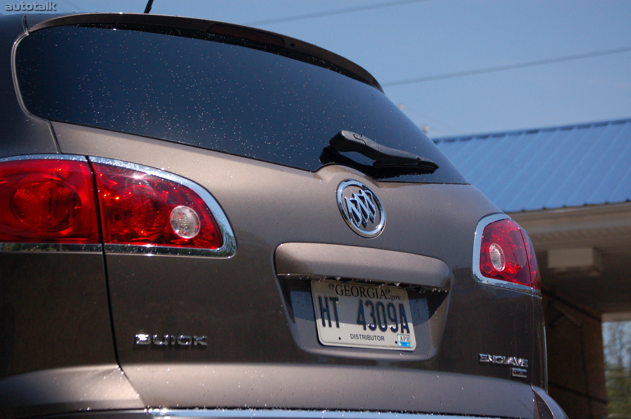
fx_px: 1839
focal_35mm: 105
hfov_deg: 19.5
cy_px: 210
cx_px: 316
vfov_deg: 13.0
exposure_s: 1/4000
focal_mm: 70
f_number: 5.6
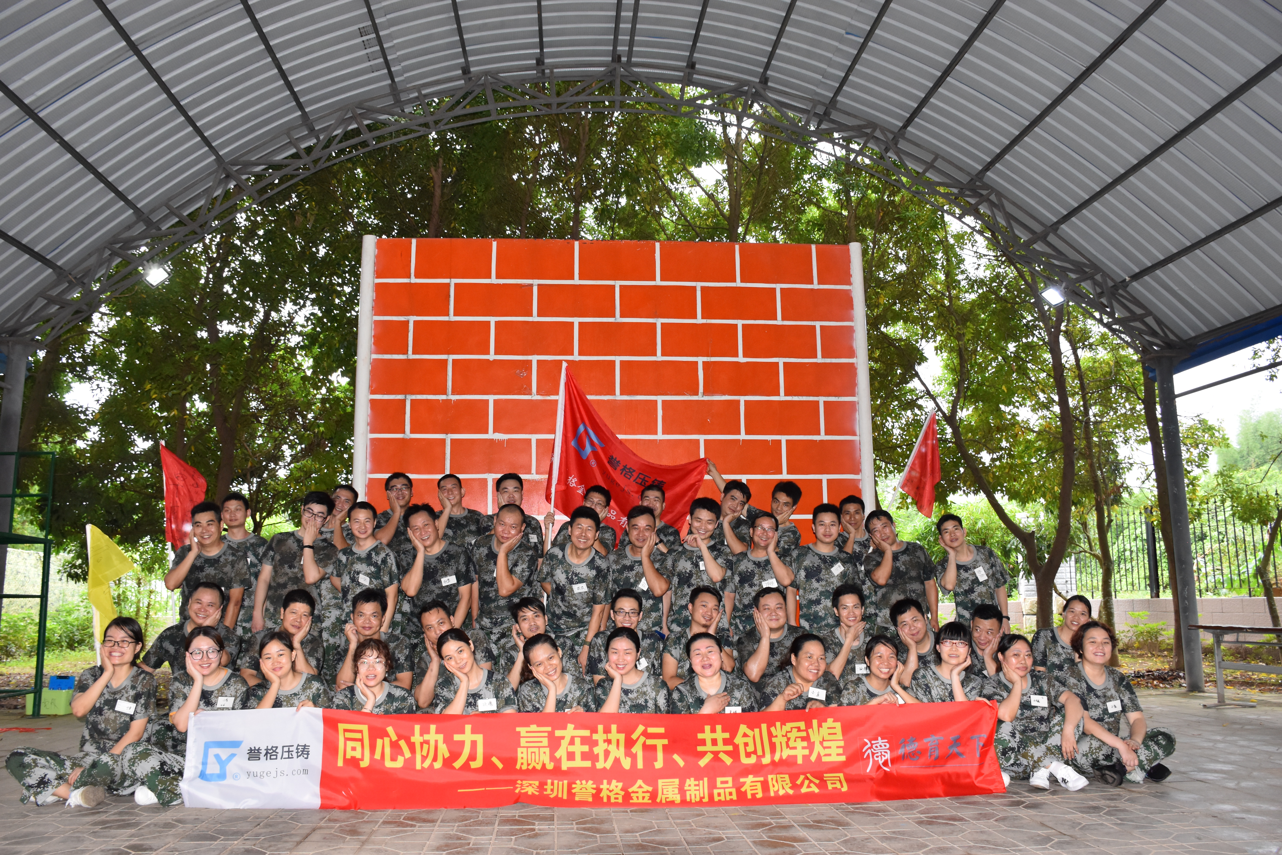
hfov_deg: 67.4
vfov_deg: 47.9
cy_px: 428
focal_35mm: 27
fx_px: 961
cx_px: 641
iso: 800
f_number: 5
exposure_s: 1/100
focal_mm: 18
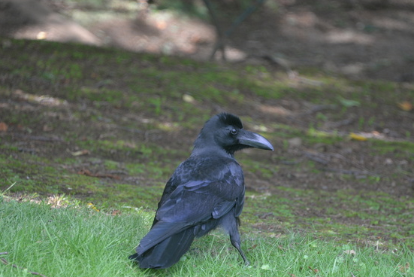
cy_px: 187
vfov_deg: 3.2
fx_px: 4959
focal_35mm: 431
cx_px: 264
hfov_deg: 4.8
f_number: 5.6
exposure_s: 1/250
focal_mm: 300
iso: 720
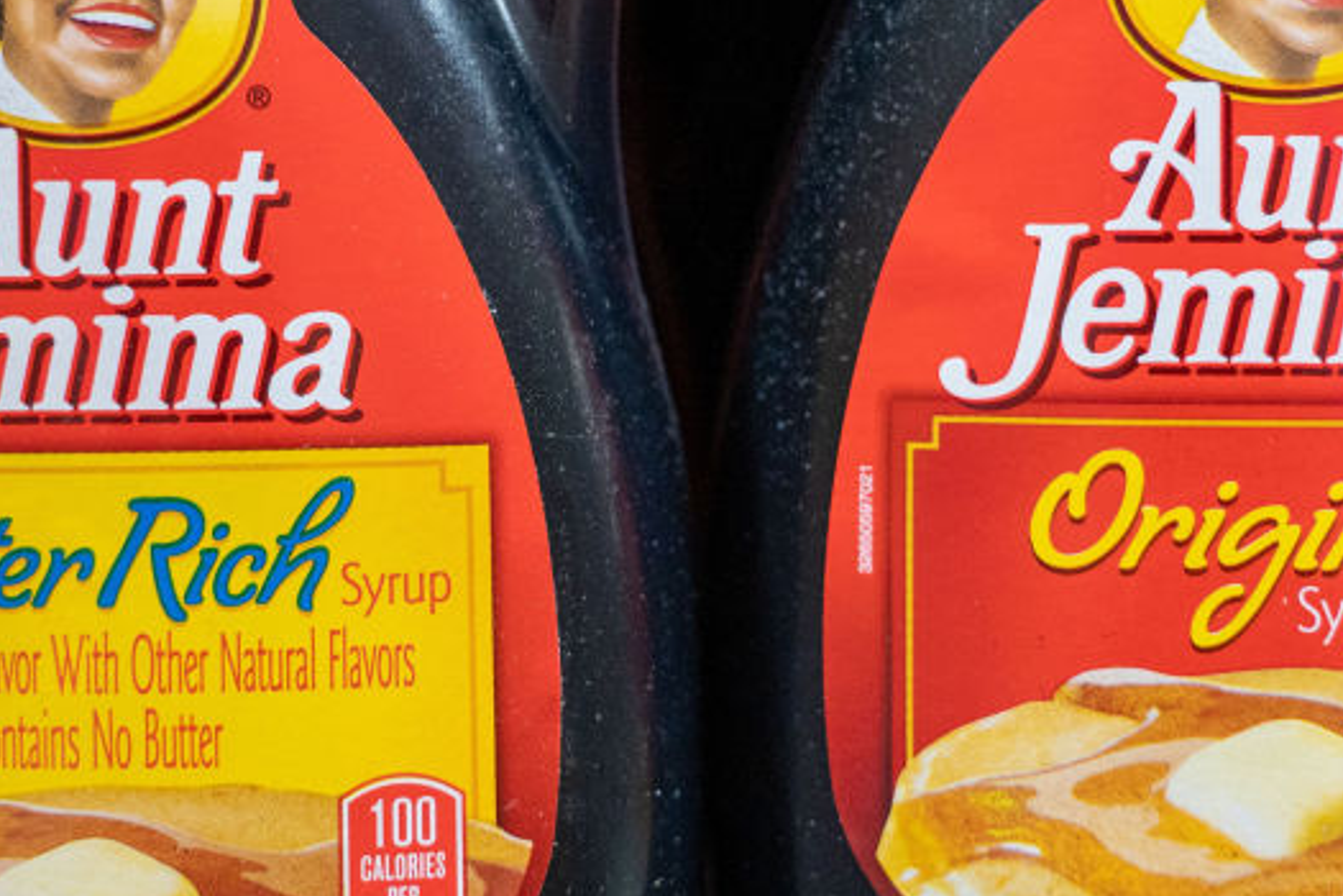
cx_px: 627
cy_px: 383
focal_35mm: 76
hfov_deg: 26.6
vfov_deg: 17.9
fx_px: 2835
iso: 1250
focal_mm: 39
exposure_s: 1/125
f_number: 4
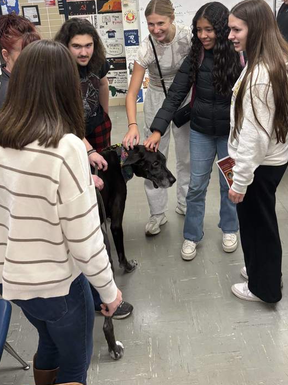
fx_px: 422
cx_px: 152
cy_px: 117
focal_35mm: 38
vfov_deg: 47.9
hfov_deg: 37.7
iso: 125
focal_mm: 5.96
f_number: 1.6
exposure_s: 1/60
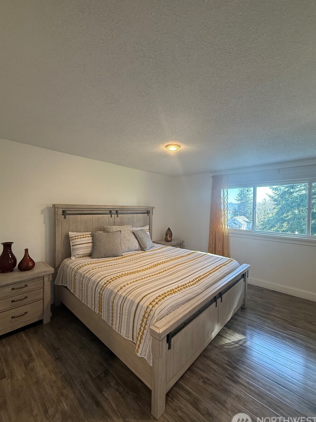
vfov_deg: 98.2
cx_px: 158
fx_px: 183
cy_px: 212
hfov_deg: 81.7
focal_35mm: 15
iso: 320
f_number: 2.2
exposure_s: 1/120
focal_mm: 2.22
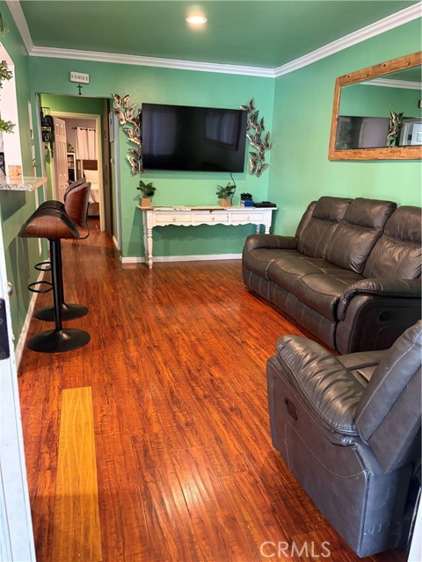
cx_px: 211
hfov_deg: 53.1
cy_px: 281
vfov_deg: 67.3
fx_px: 423
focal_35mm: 26
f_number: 1.6
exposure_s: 1/40
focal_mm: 5.96
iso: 400
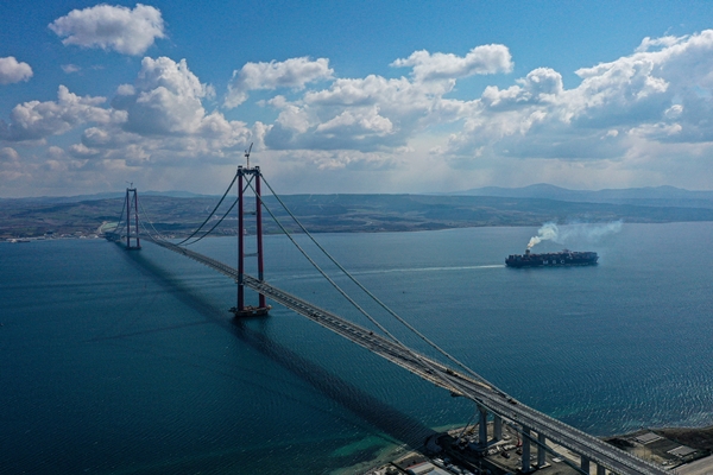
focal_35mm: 28
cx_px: 356
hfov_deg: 65.5
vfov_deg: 46.4
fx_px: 555
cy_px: 238
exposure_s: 1/2500
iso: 200
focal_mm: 10.26
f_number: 5.6
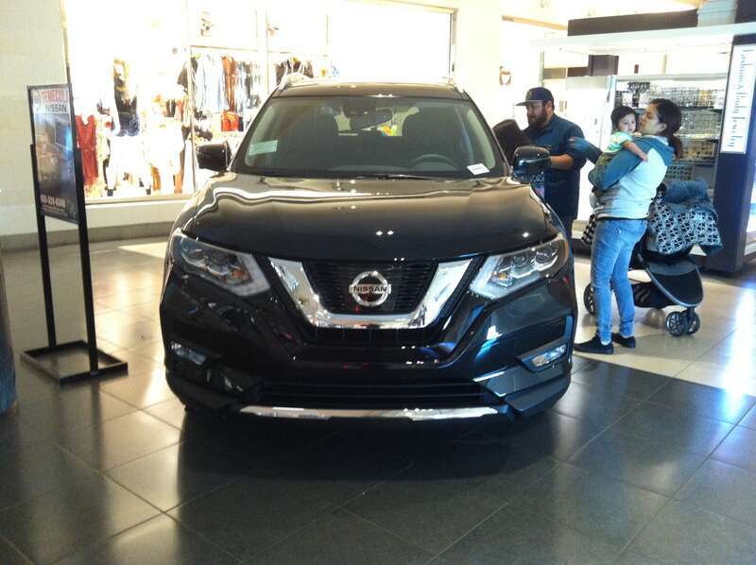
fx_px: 763
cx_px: 378
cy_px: 282
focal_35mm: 35
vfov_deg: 40.6
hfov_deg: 52.7
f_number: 2.8
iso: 320
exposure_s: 1/15
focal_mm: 3.85
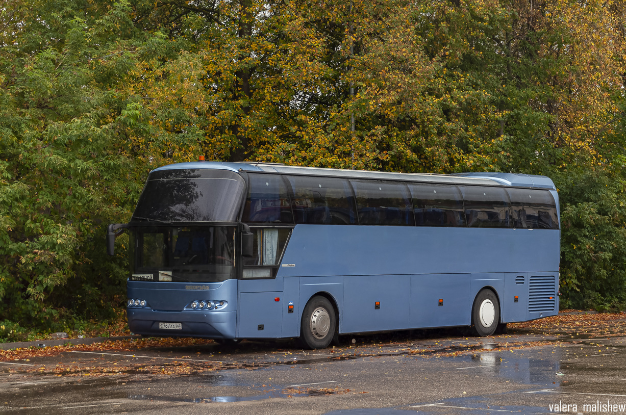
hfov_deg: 23.4
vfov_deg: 15.7
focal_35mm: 87
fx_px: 1510
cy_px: 208
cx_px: 313
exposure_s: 1/500
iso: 320
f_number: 5
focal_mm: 58
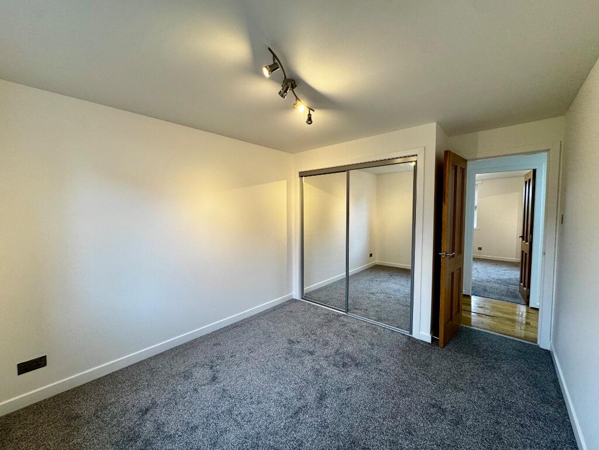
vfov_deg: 85.7
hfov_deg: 102.1
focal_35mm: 14
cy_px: 225
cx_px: 300
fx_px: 242
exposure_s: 1/100
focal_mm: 2.22
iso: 160
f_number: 2.2
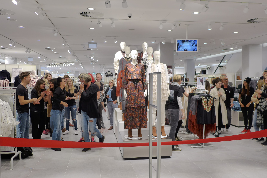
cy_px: 90
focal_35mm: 33
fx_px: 245
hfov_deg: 57.2
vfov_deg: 40.0
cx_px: 134
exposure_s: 1/200
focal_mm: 6.3
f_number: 1.6
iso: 160
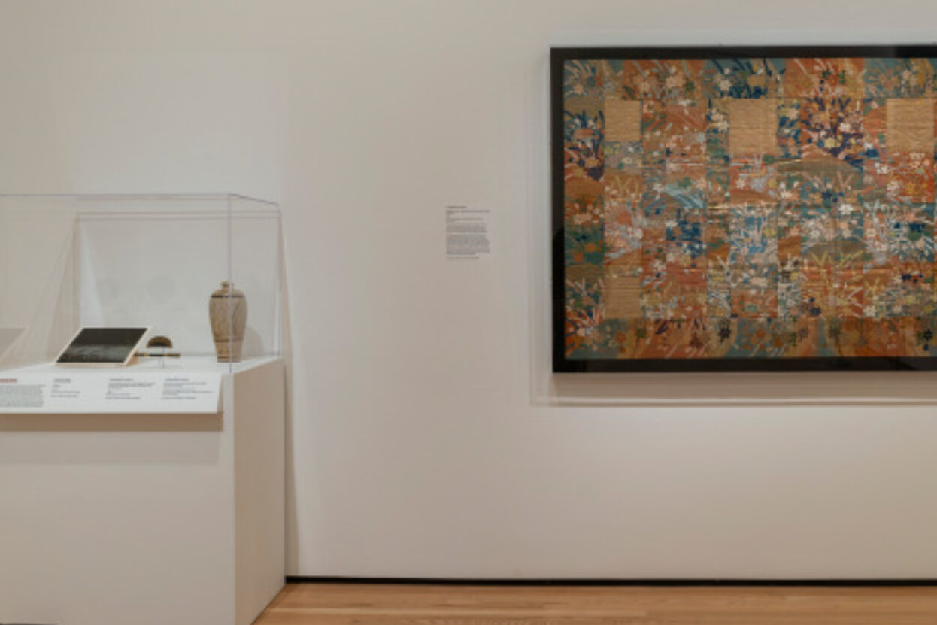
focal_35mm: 39
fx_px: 1015
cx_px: 548
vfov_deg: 34.2
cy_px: 275
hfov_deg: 49.3
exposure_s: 1/4
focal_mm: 30
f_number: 8
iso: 400
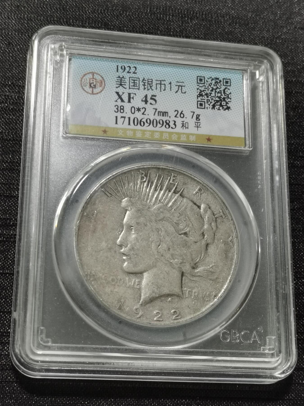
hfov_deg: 22.3
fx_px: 773
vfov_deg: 29.4
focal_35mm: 66
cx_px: 152
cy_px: 203
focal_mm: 5.58
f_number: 1.8
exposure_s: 1/100
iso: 64
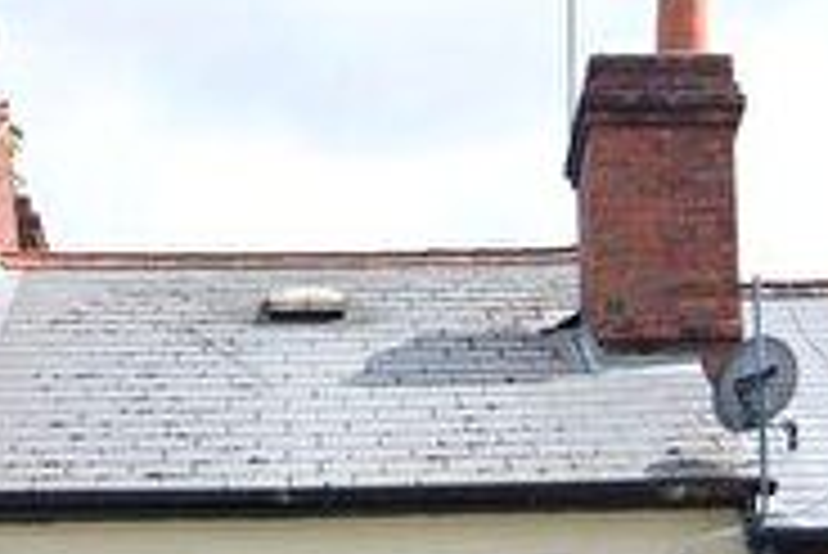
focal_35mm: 114
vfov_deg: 11.2
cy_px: 998
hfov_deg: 17.9
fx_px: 2624
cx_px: 454
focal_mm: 20
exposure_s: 1/160
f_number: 6.3
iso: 100
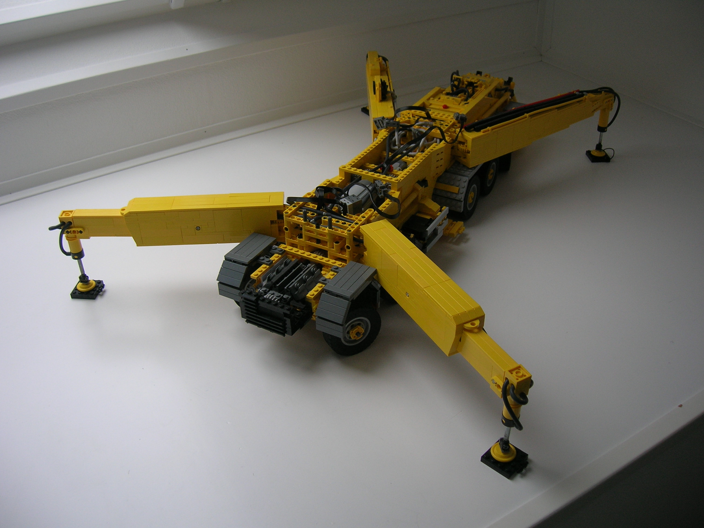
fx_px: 691
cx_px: 352
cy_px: 264
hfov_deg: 54.0
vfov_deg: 41.8
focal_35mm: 34
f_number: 2.9
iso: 50
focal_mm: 5.7
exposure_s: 1/49
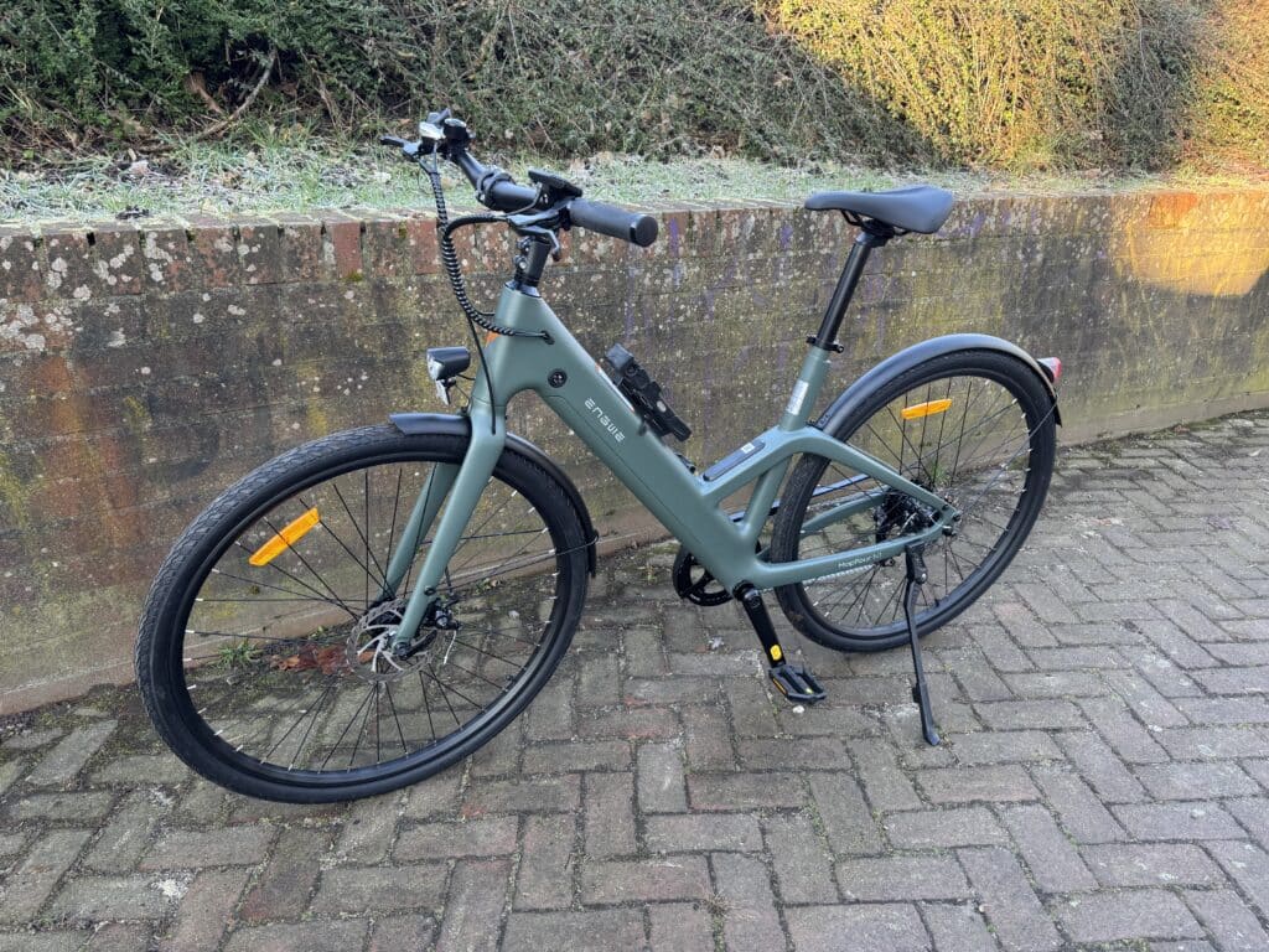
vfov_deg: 56.8
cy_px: 476
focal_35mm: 24
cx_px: 634
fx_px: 880
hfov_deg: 71.6
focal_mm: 6.76
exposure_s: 1/121
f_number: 1.78
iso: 80
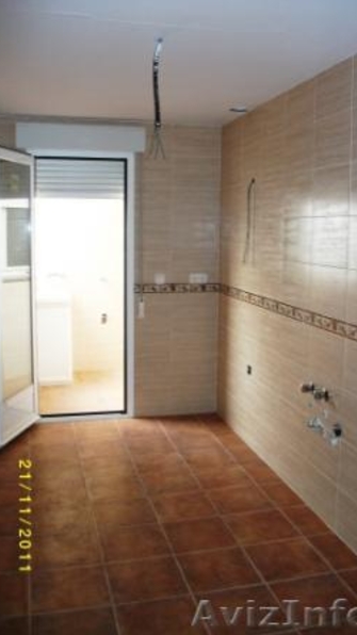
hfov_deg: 34.5
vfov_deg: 58.0
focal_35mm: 34
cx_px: 211
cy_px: 318
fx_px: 573
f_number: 2.9
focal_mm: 5.7
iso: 141
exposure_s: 1/40
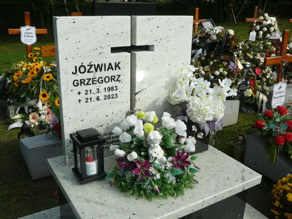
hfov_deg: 52.6
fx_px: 295
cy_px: 110
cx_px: 146
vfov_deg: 40.7
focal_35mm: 35
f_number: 5
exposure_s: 1/500
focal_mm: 5.2
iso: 80
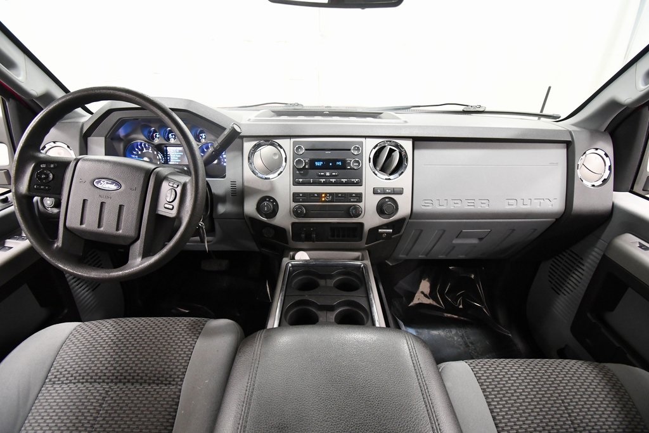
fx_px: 270
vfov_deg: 77.3
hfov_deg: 100.4
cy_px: 216
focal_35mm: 15
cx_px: 324
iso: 3200
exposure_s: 1/100
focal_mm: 10
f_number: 4.5
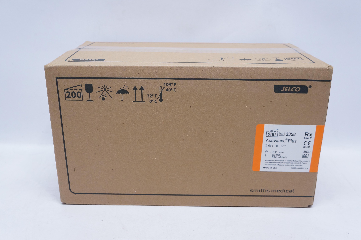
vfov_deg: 38.3
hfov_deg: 55.2
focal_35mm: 34
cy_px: 120
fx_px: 346
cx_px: 180
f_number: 5.6
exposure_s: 1/60
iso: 800
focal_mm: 23
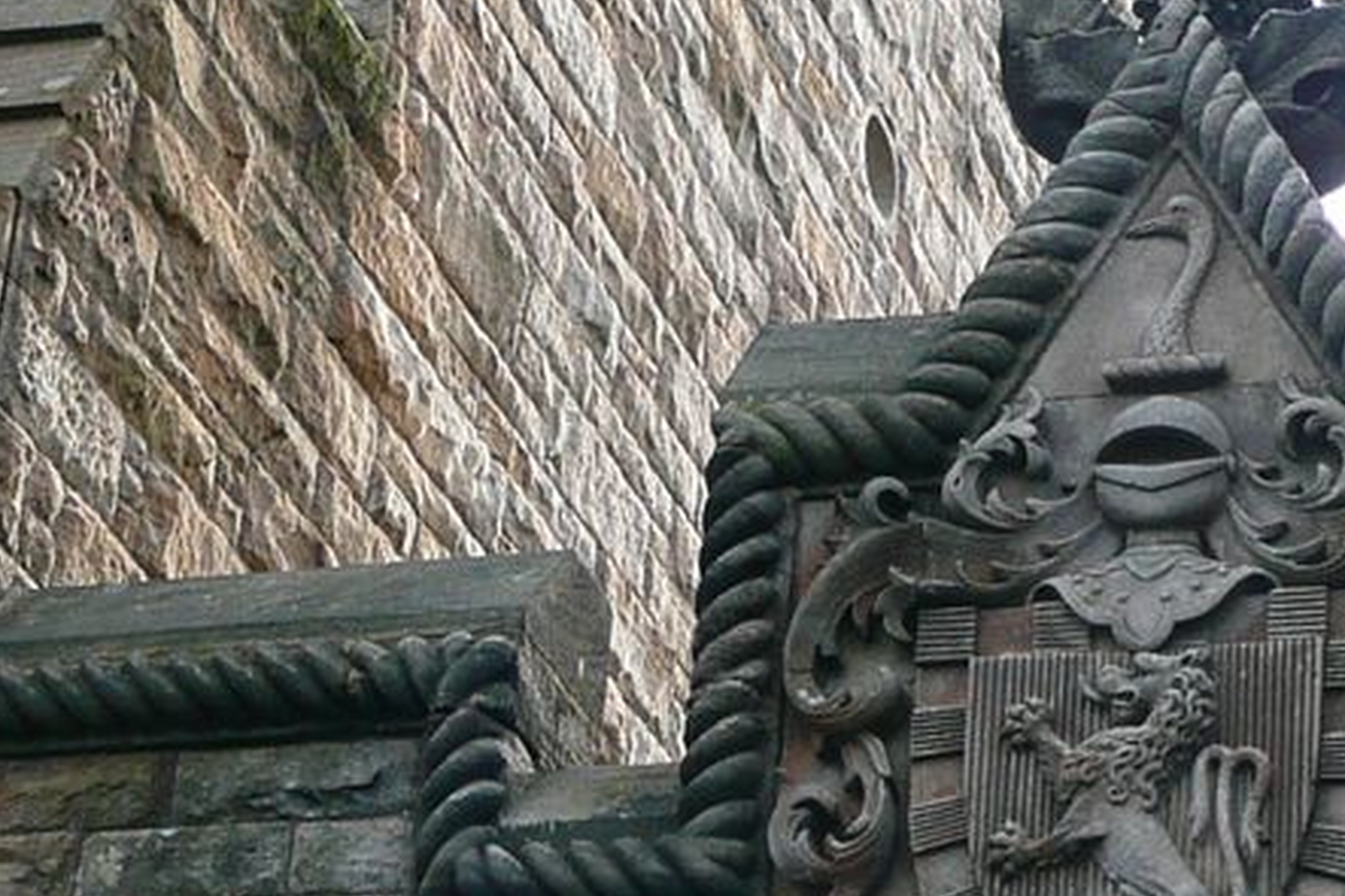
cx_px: 1102
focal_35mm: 137
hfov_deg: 14.9
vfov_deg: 10.0
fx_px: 5116
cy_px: 498
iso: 100
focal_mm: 6.2
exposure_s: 1/160
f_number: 3.8
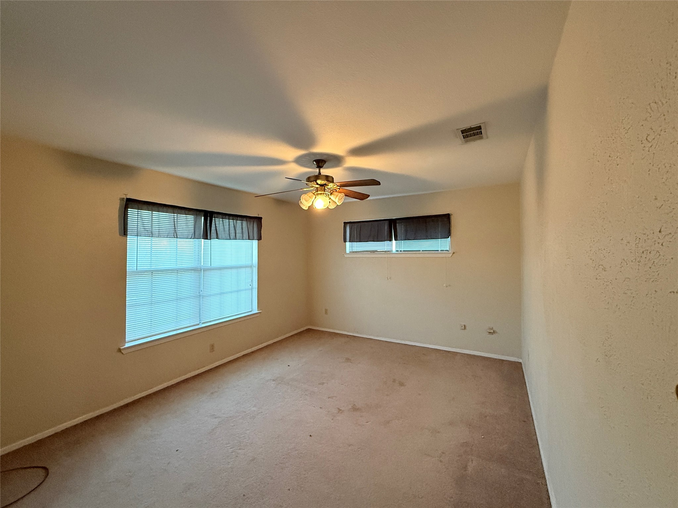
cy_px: 254
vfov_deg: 85.7
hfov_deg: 102.1
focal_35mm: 14
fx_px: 274
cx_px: 339
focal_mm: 2.22
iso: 500
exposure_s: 1/60
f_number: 2.2
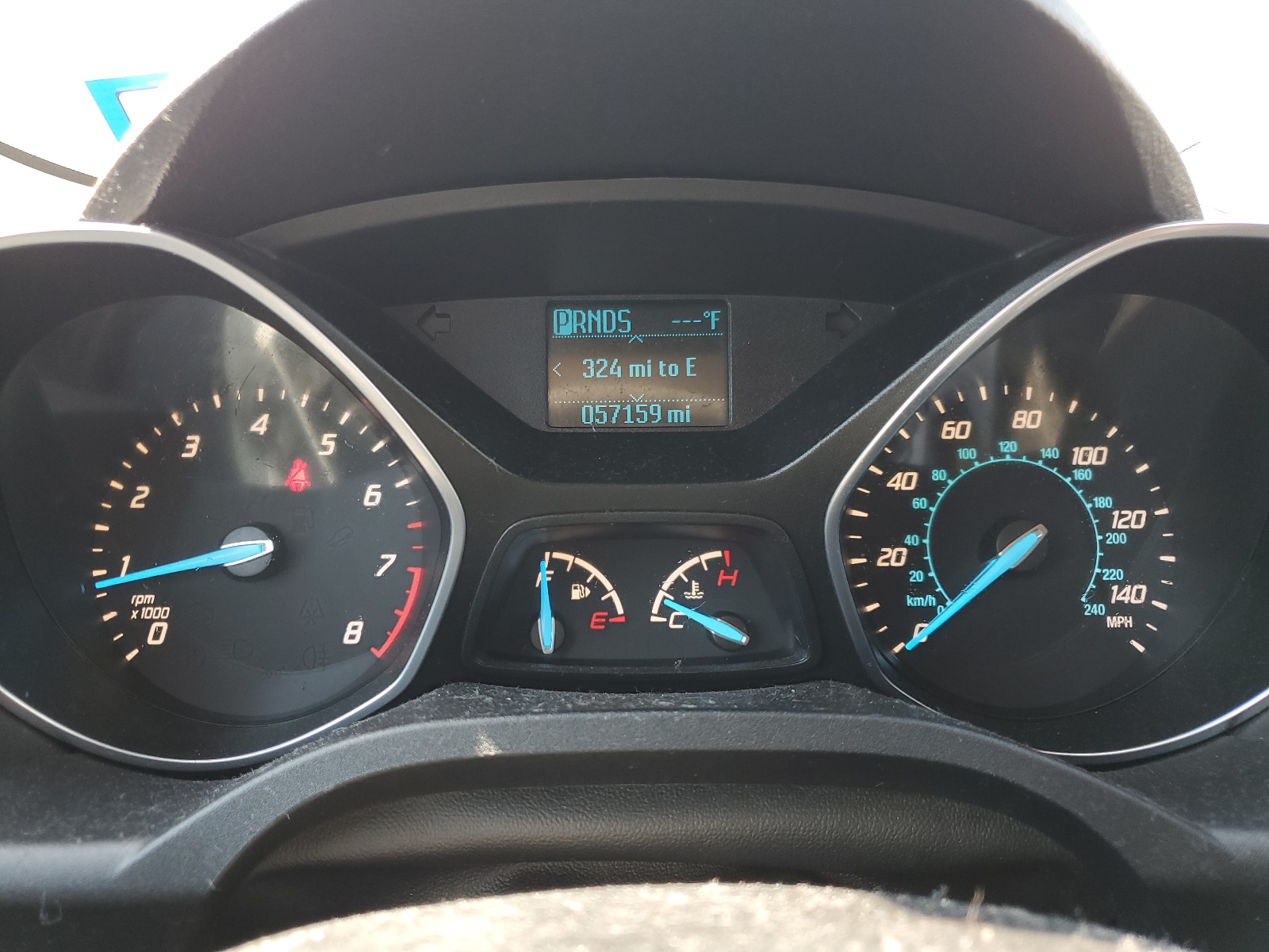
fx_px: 953
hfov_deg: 67.3
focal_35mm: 26
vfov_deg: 53.1
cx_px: 634
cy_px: 476
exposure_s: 1/100
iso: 63
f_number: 1.5
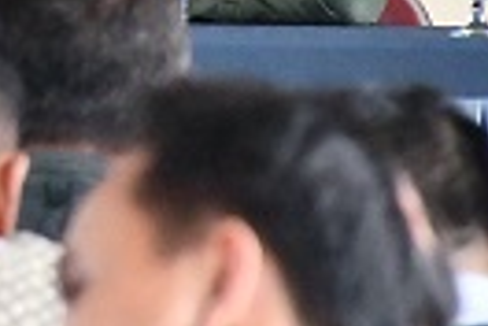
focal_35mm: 886
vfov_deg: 1.6
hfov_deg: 2.3
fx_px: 12009
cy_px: -226
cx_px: -312
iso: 20000
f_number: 5.6
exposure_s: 1/800
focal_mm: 140
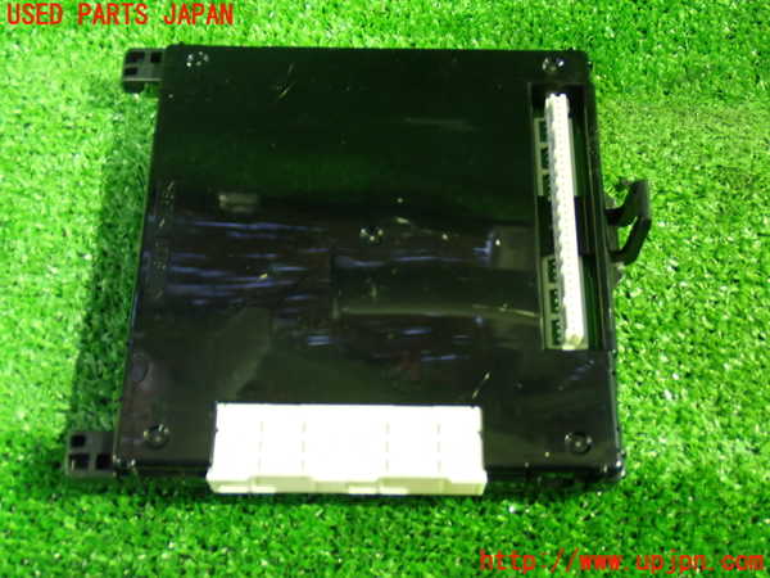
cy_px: 289
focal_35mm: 47
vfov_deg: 30.9
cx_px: 385
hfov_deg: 40.4
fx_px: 1045
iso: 1000
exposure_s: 1/13
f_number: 3.1
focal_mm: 8.4
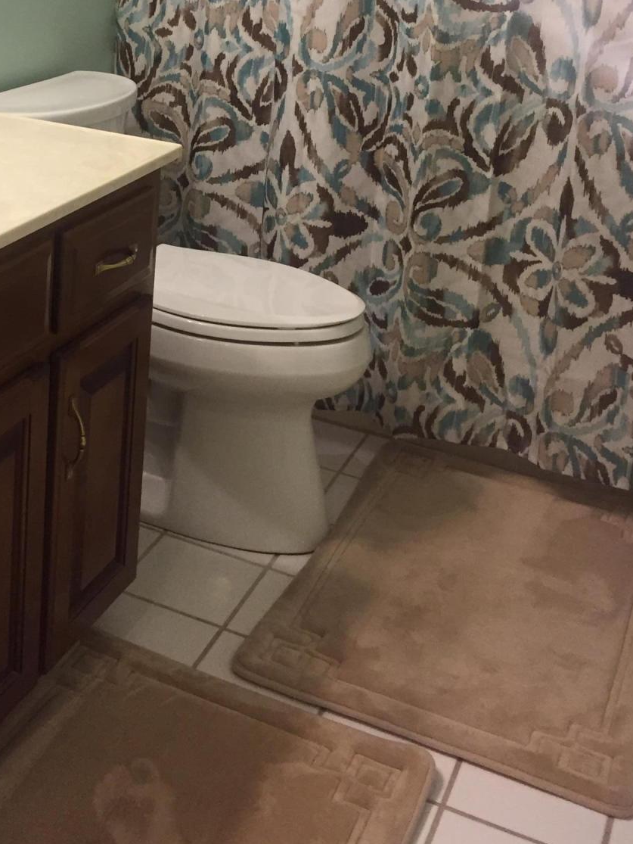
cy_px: 114
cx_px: 103
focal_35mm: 52
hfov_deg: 27.3
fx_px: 1267
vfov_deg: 35.1
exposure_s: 1/30
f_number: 2.2
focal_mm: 4.15
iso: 50
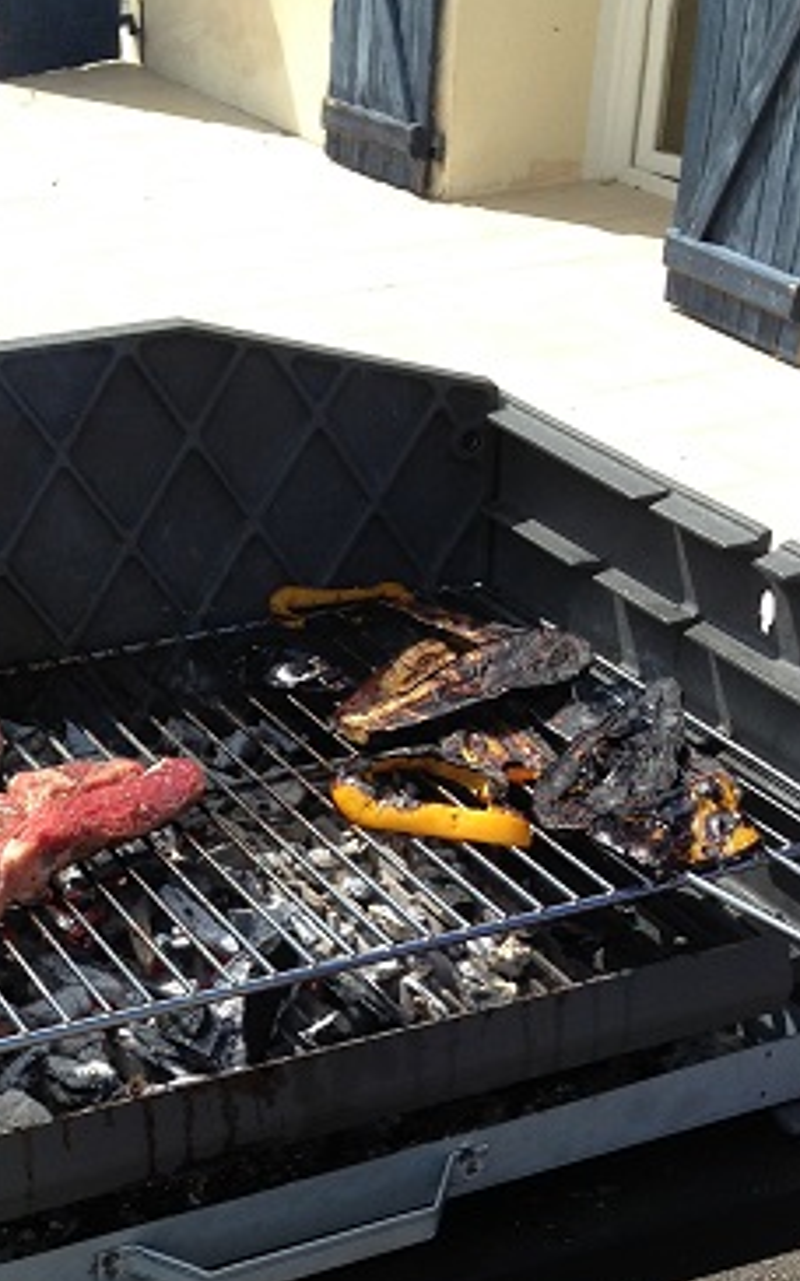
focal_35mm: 67
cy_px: 1102
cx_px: 167
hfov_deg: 19.2
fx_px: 2338
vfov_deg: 29.6
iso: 50
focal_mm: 4.12
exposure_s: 1/1130
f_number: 2.4
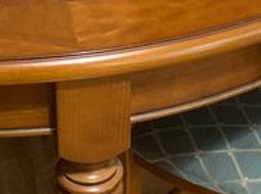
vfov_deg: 10.2
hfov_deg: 13.7
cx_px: 58
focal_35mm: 144
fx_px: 1084
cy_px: -3
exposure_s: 1/25
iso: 500
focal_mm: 4.25
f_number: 1.8
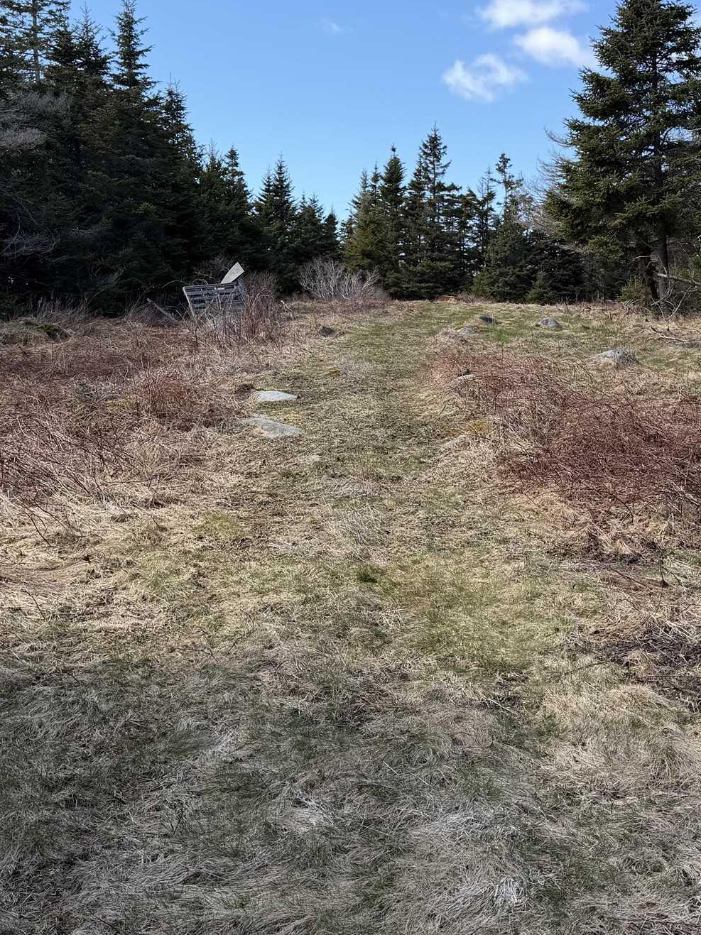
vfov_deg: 44.7
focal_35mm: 42
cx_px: 397
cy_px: 400
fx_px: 1135
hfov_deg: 34.3
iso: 80
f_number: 1.78
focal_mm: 6.76
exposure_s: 1/2110
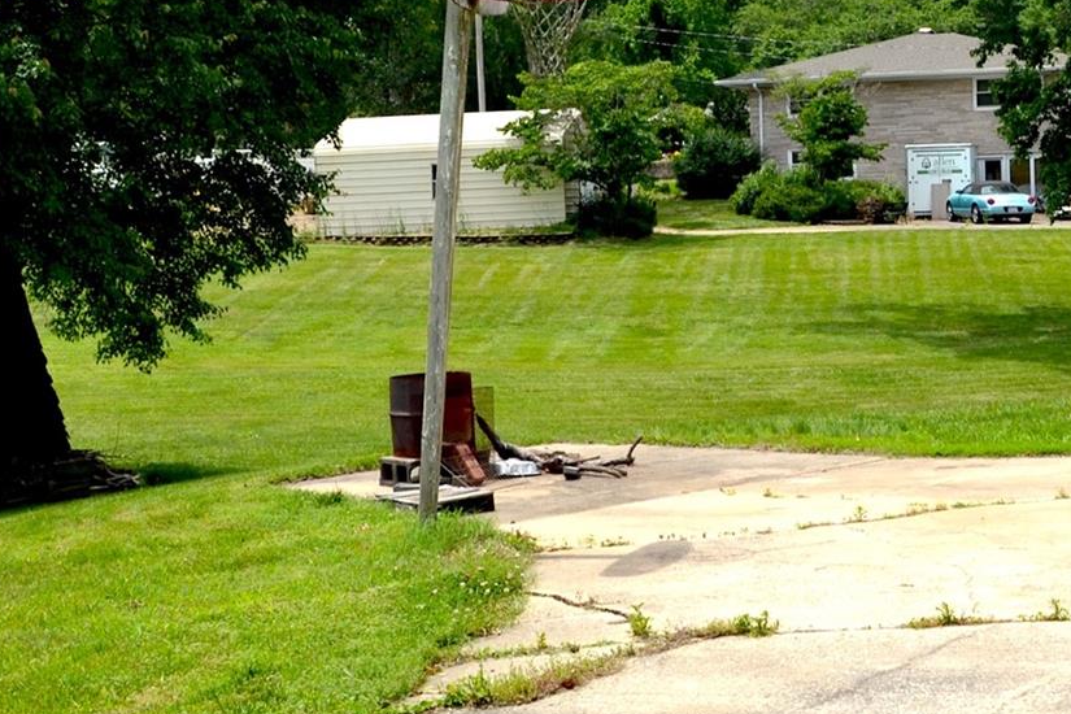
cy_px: 246
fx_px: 1993
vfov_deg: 20.3
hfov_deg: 30.0
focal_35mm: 67
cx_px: 624
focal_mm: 18
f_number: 8
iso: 100
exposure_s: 1/200
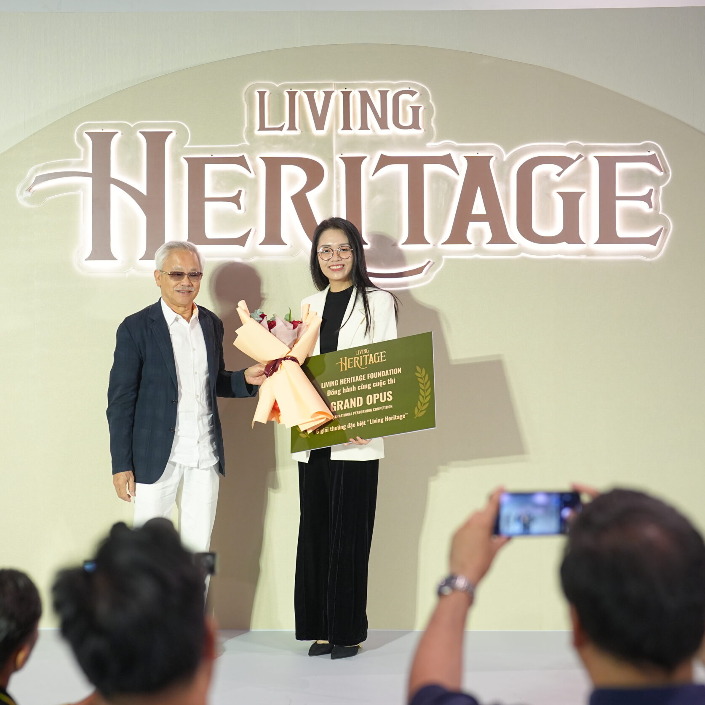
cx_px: 270
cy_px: 351
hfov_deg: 26.4
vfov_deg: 26.5
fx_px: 1498
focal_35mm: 65
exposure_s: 1/200
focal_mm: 50
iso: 1000
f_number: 2
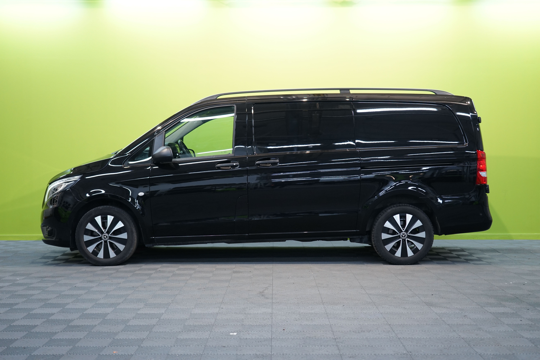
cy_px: 180
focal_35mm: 48
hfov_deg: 41.1
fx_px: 720
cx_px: 270
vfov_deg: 28.1
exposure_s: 1/20
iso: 800
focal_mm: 48
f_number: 4.5
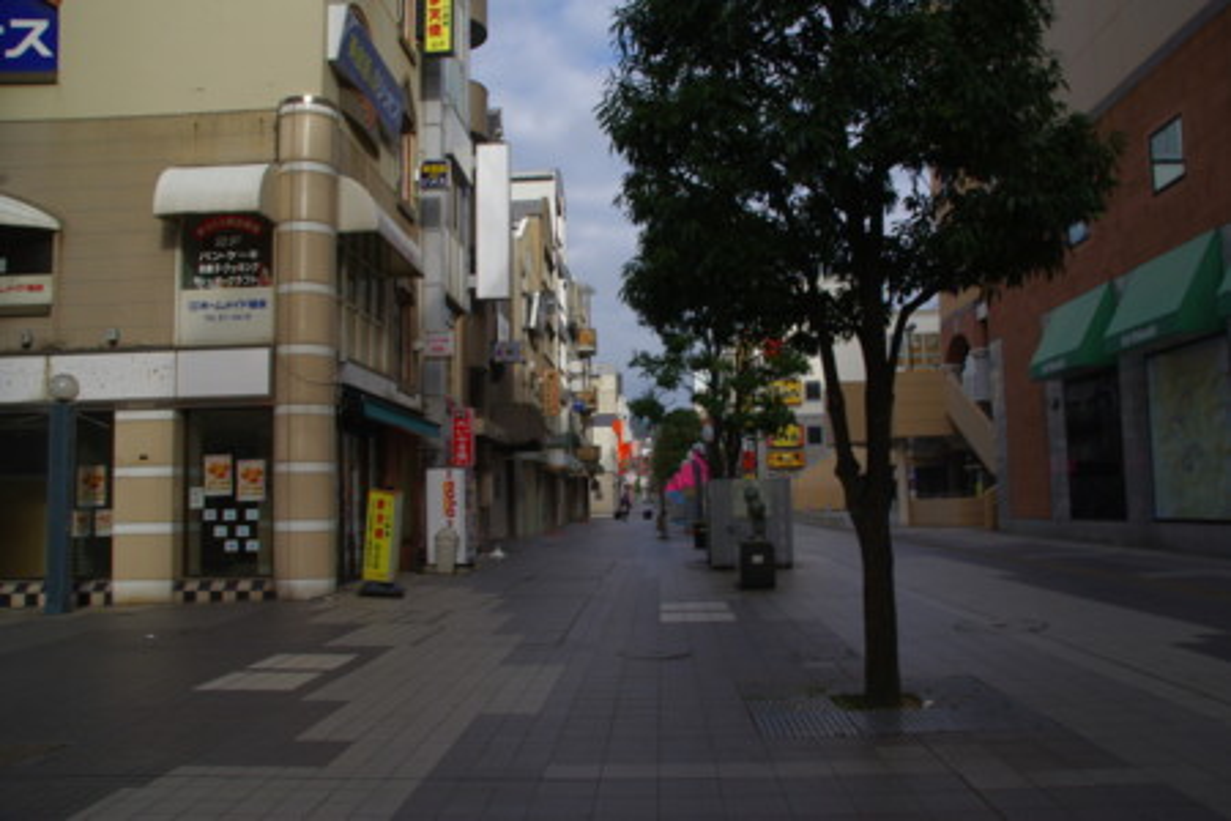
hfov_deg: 67.4
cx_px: 616
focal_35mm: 27
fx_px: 923
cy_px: 410
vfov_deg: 47.9
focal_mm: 18
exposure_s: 1/180
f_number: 8
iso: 100
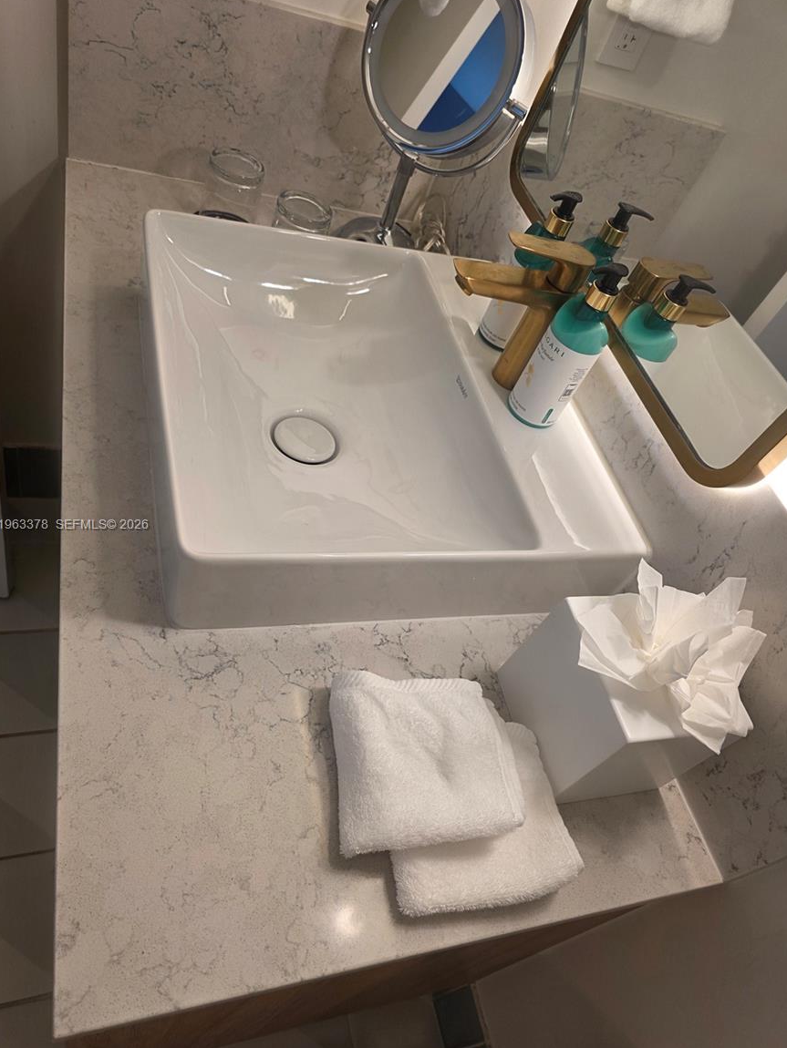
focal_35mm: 24
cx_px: 390
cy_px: 526
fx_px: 727
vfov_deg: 71.6
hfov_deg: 56.8
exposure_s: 1/120
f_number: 1.7
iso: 80
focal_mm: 6.3
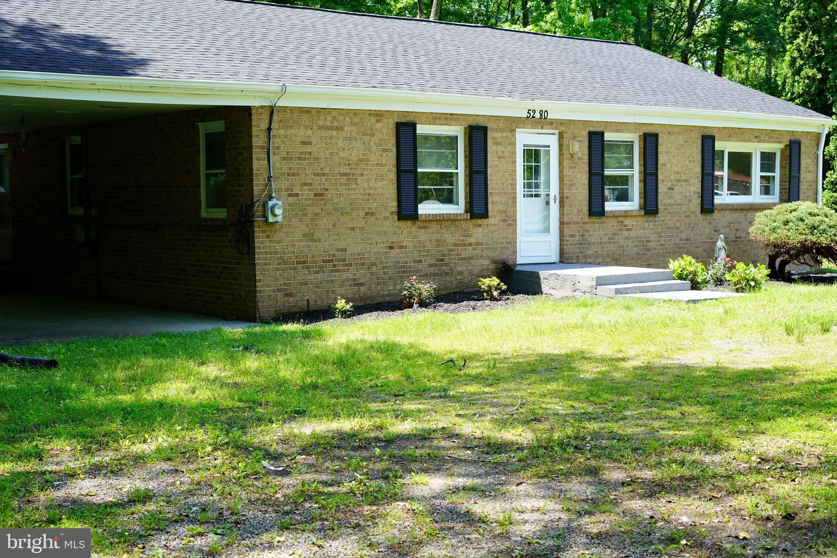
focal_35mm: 50
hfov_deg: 39.6
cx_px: 418
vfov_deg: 27.0
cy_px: 279
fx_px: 1163
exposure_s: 1/60
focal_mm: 50
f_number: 6.3
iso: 100
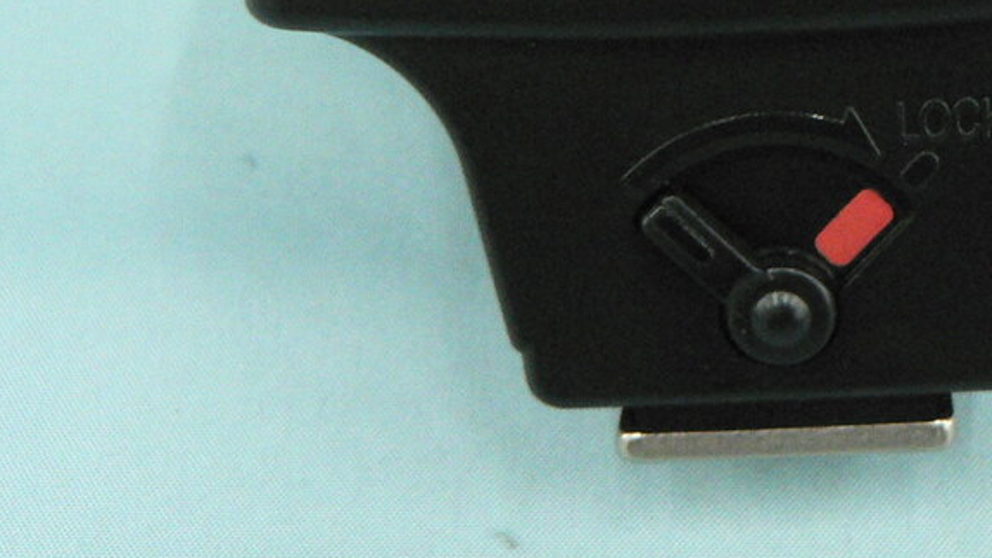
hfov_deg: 25.4
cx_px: 812
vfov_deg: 14.3
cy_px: -124
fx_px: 2157
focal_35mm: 82
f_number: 4.5
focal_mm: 6
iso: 400
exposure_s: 1/40
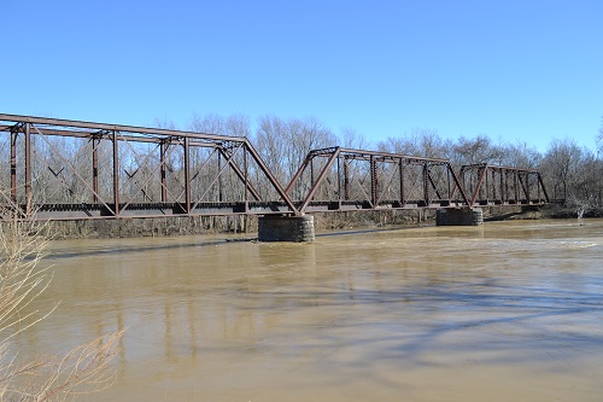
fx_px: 452
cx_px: 302
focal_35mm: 27
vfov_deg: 47.9
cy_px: 201
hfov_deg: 67.4
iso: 100
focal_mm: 18
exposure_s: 1/200
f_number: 7.1
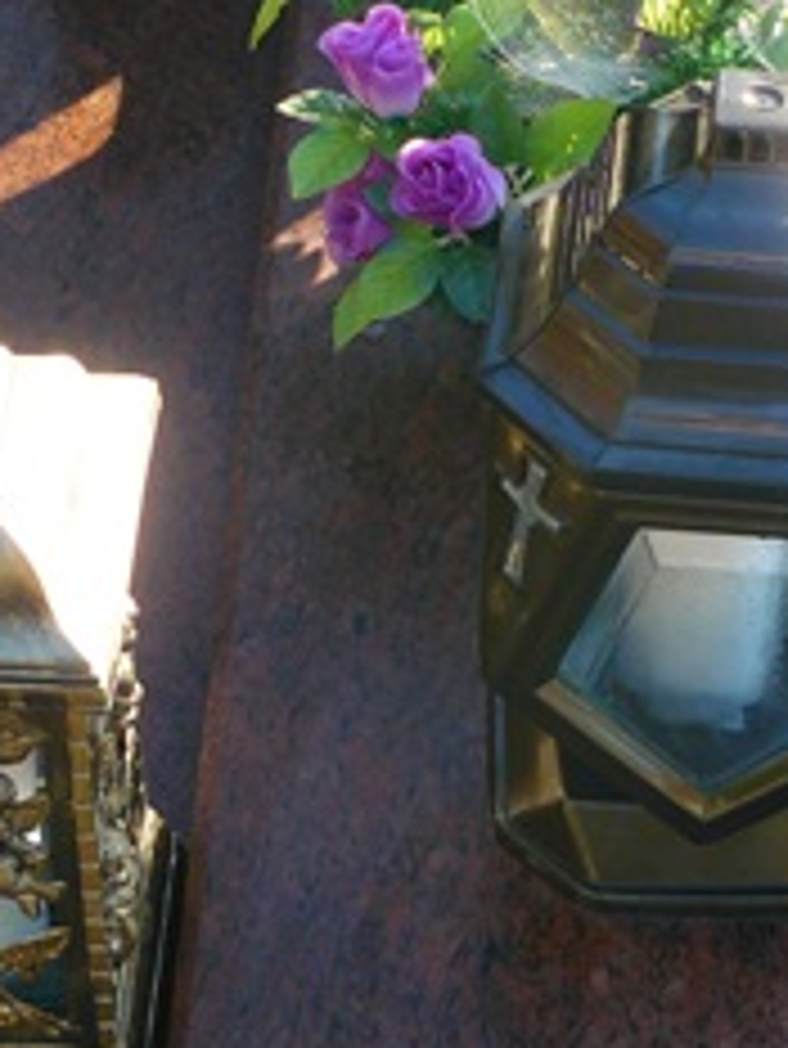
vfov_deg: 19.6
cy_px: 162
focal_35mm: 99
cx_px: 279
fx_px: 3002
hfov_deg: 14.9
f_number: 3.2
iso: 100
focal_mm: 6
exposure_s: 1/100
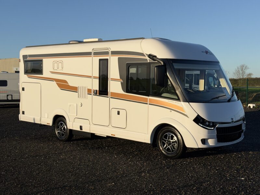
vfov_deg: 30.3
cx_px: 130
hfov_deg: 39.7
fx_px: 361
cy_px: 98
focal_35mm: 48
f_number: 1.78
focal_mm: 6.76
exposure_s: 1/6024
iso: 64
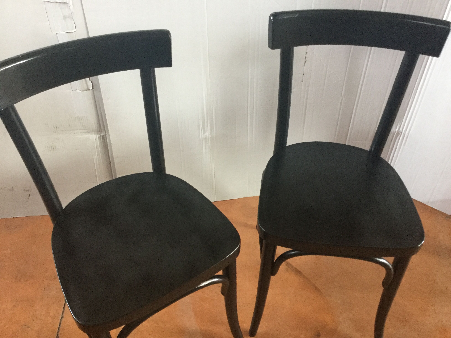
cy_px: 169
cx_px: 226
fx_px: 404
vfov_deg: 45.4
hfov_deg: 58.4
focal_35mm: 31
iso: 160
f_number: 2.4
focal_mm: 3.3
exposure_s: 1/33
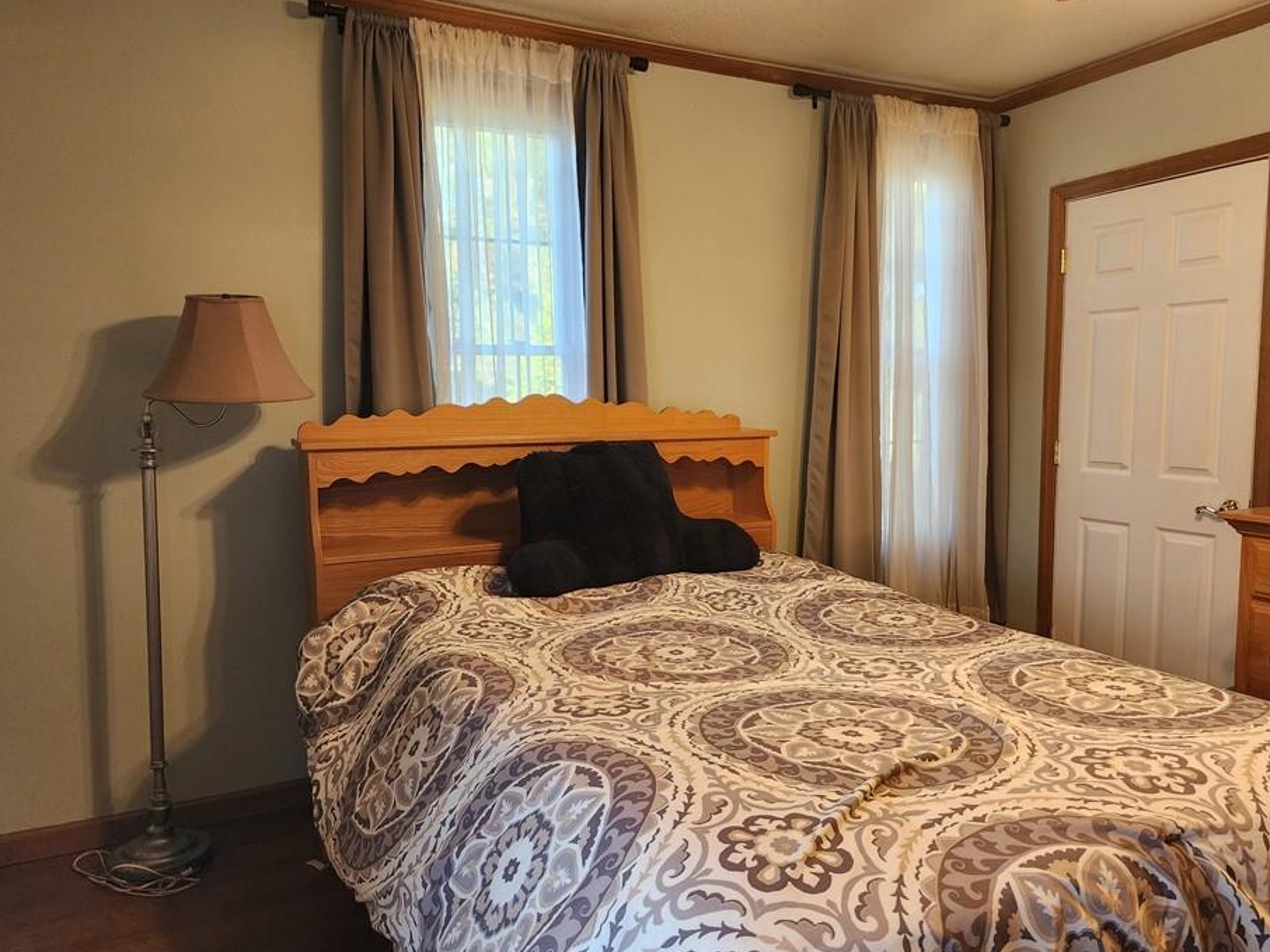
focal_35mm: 26
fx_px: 954
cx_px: 677
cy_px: 508
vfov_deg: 53.0
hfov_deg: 67.2
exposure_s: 1/120
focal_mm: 6.4
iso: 250
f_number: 1.8
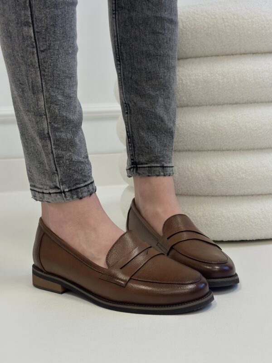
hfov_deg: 30.3
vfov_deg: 39.7
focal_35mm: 48
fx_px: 503
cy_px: 182
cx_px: 136
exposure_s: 1/100
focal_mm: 6.86
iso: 125
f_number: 1.78
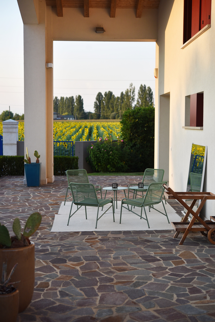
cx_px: 108
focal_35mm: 60
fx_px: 537
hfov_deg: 22.6
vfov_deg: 33.4
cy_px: 161
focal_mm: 60
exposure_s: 1/1250
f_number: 3.5
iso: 250
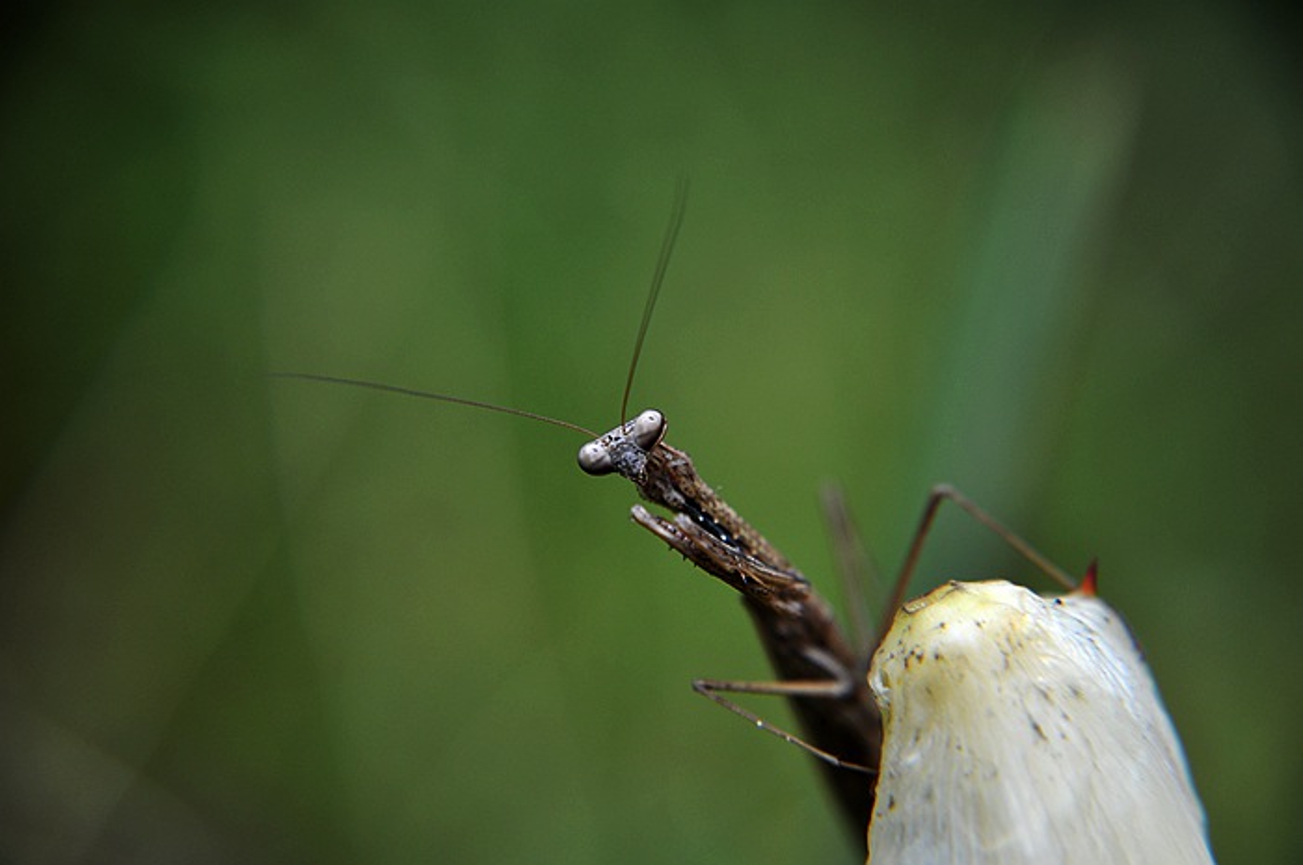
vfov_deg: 10.7
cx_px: 652
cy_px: 432
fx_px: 4609
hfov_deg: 16.1
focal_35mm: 128
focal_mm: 85
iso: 200
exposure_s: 1/250
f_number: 5.6
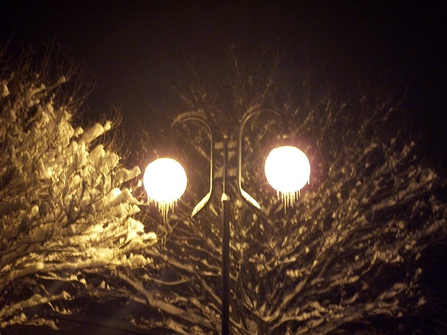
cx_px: 224
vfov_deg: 15.7
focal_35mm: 94
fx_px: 1213
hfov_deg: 20.9
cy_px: 168
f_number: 3.2
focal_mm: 15.6
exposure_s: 1/8
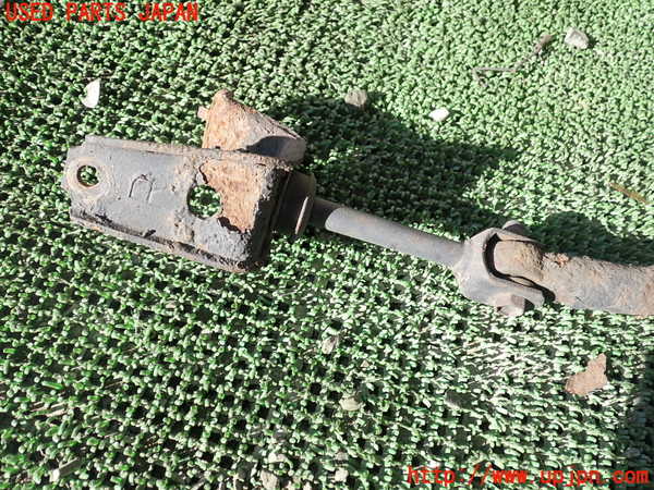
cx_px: 327
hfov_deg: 60.0
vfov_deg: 46.8
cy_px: 245
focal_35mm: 30
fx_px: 567
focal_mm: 5.4
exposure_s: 1/60
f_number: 6.3
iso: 100
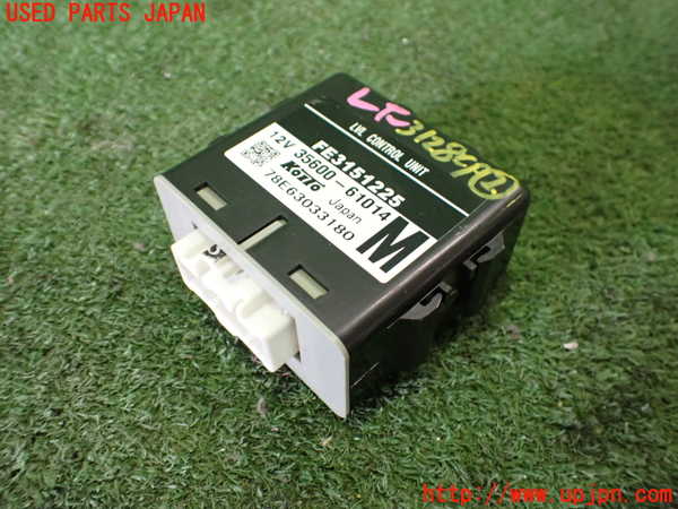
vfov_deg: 46.8
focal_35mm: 30
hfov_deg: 60.0
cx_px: 339
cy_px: 254
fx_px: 588
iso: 800
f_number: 2.3
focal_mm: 5.4
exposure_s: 1/80
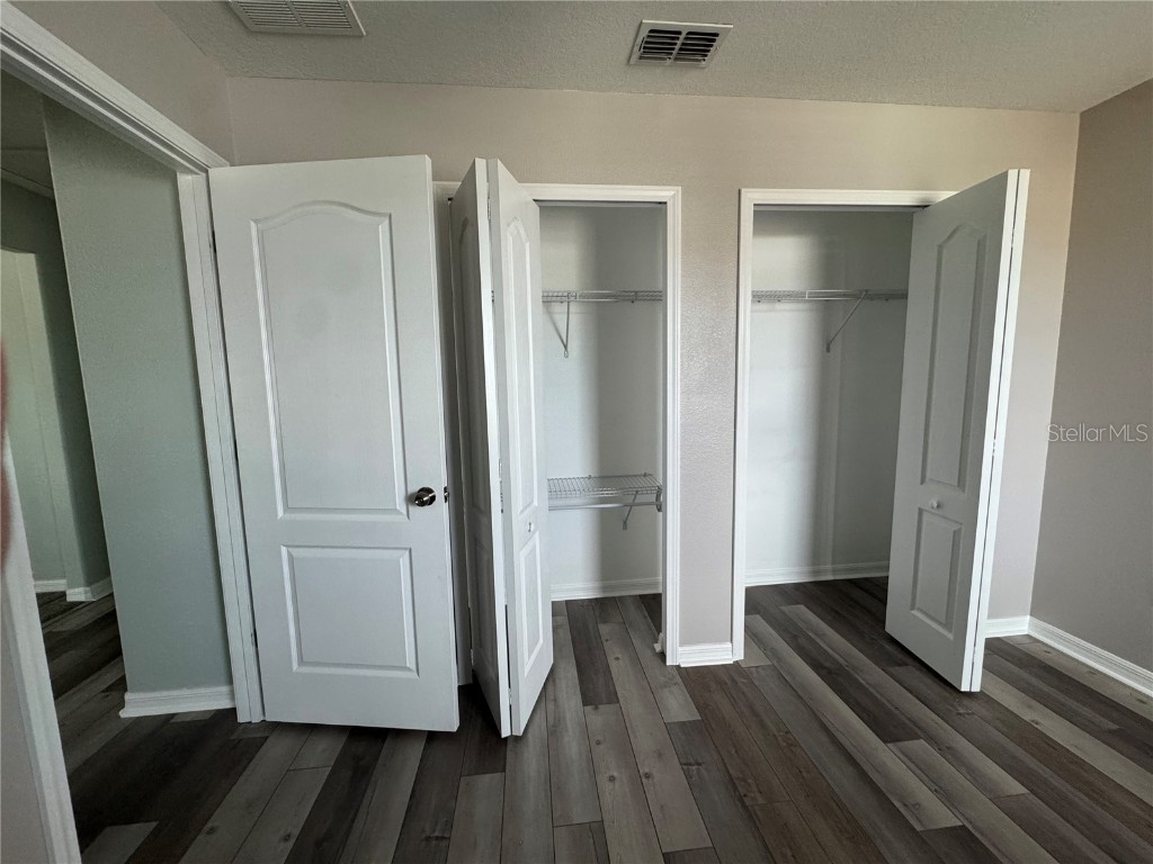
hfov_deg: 102.1
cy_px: 432
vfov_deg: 85.7
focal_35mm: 14
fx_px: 466
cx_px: 576
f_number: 2.2
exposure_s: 1/99
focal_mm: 2.22
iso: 250
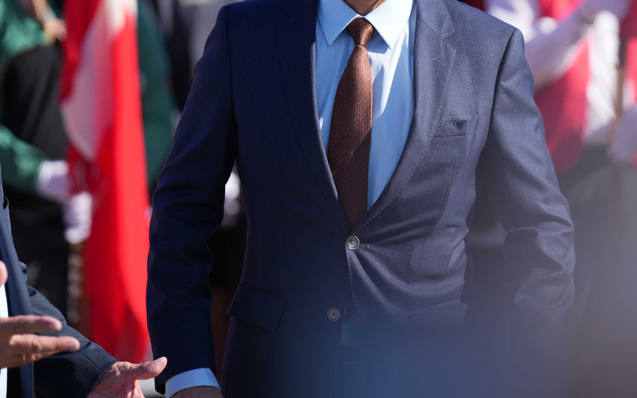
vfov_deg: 4.4
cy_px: 76
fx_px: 5121
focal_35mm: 295
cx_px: 349
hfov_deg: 7.1
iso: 100
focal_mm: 185
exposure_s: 1/1600
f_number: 2.8
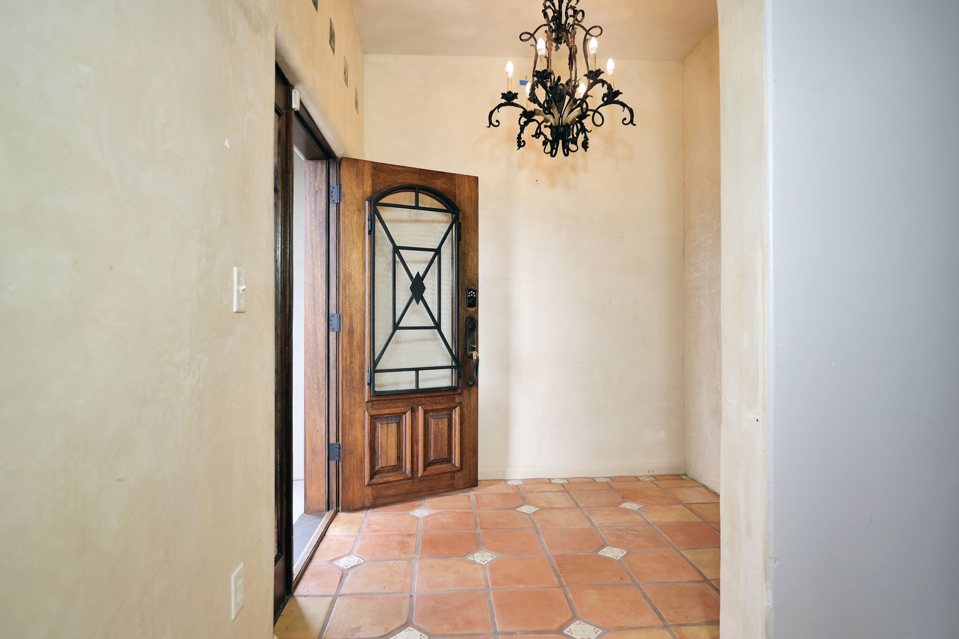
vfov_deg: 67.4
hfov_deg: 90.0
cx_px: 480
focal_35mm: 18
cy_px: 320
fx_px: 479
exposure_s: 1/125
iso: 800
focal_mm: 9
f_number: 1.8
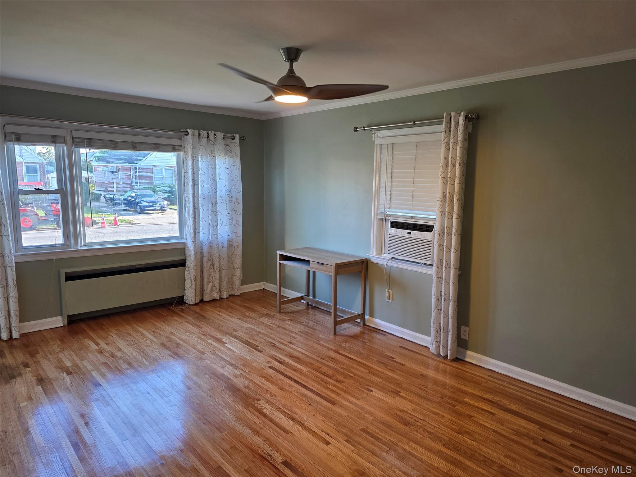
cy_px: 238
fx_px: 423
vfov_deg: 58.9
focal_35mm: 23
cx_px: 318
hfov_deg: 73.9
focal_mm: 6.25
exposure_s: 1/120
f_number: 1.7
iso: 125
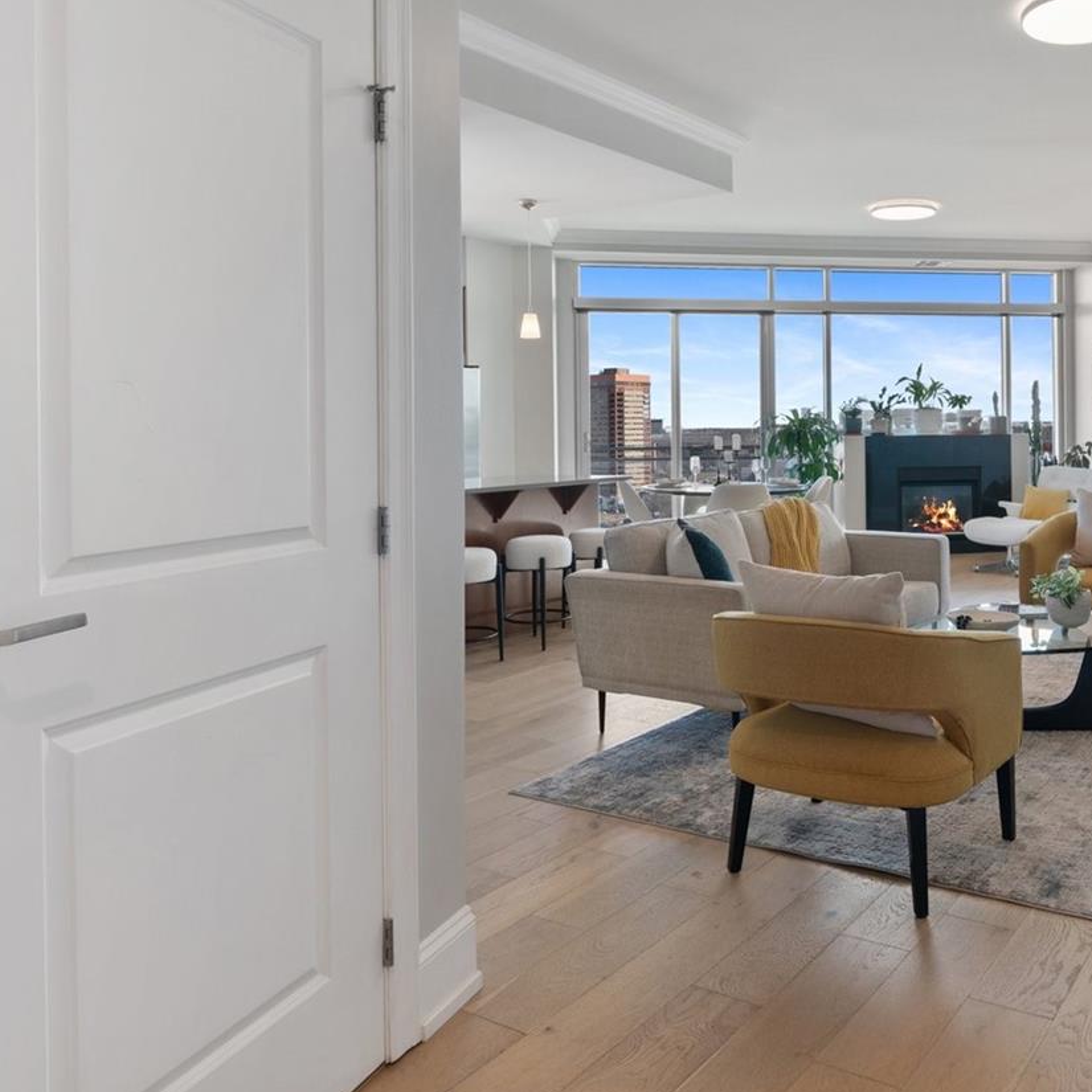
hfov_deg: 54.7
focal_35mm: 28
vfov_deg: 56.8
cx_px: 815
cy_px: 427
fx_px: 999
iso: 400
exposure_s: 1/8
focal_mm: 17
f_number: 8
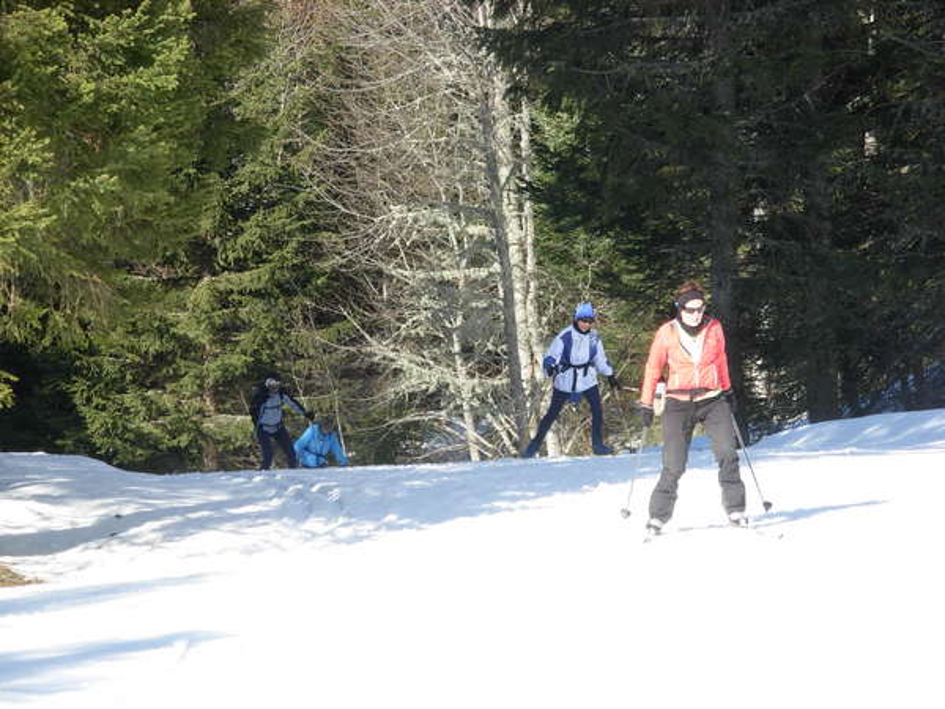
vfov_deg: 7.8
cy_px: 354
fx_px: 5187
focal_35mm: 190
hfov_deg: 10.4
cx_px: 472
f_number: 5
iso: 79
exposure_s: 1/192
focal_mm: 31.4
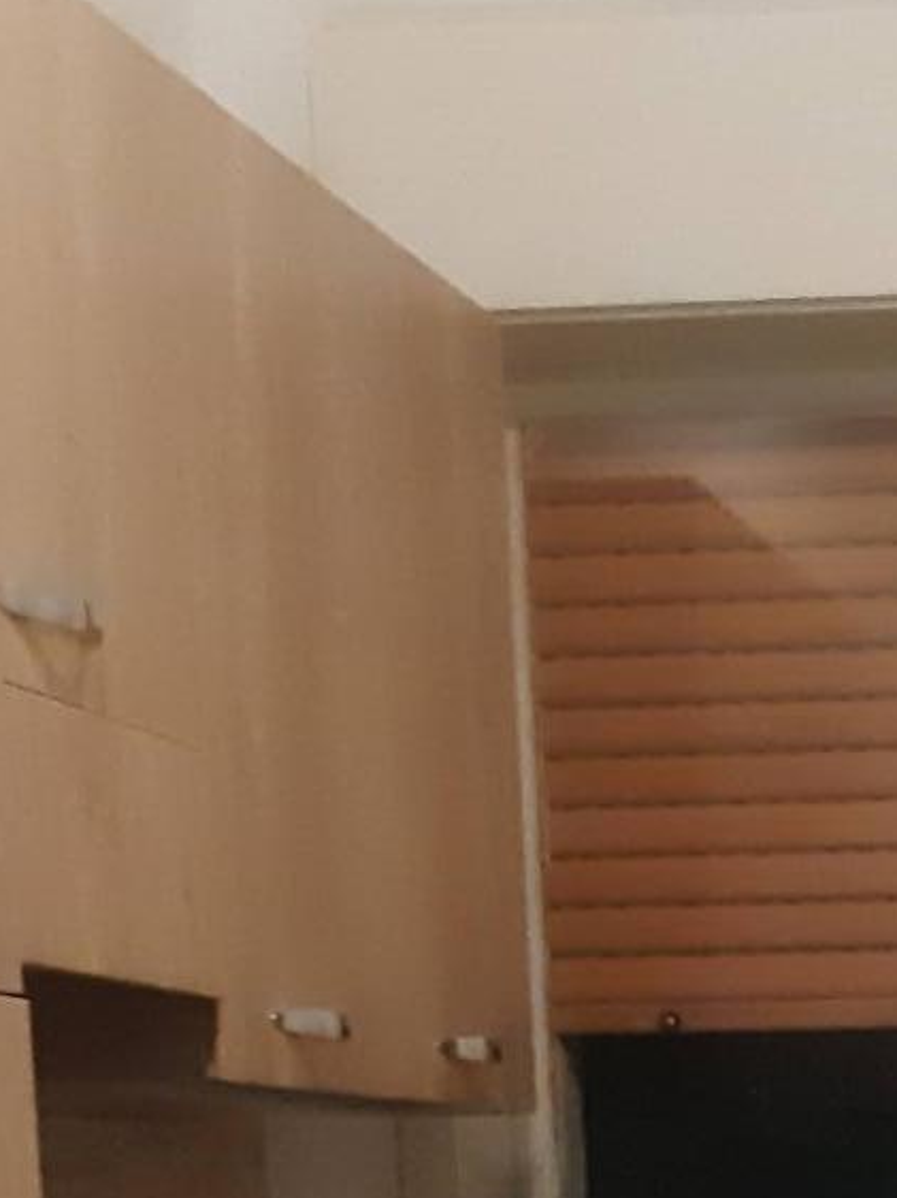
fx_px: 4253
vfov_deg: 14.7
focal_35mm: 123
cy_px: 1895
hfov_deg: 11.6
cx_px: 1285
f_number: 1.7
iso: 400
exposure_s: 1/50
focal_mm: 3.93
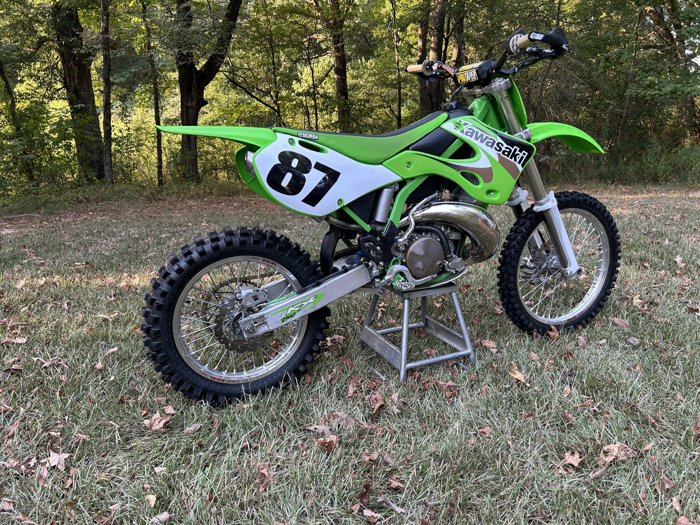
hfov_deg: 67.3
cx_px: 350
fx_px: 526
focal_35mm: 26
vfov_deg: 53.1
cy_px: 262
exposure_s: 1/121
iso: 40
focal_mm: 5.7
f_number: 1.5
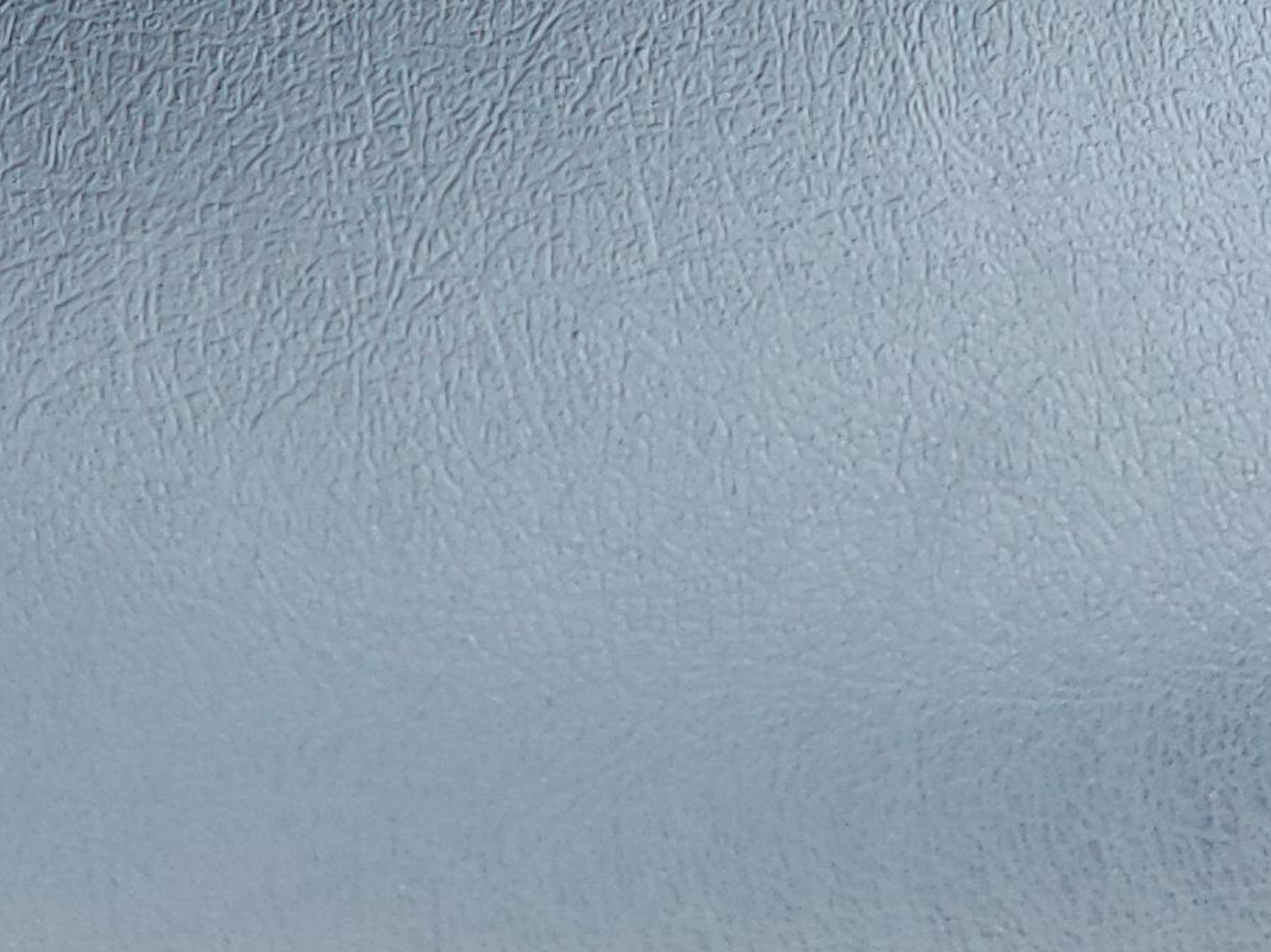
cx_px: 851
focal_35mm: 122
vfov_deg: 11.7
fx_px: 4478
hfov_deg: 16.1
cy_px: -395
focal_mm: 5.23
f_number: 1.8
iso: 40
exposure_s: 1/60
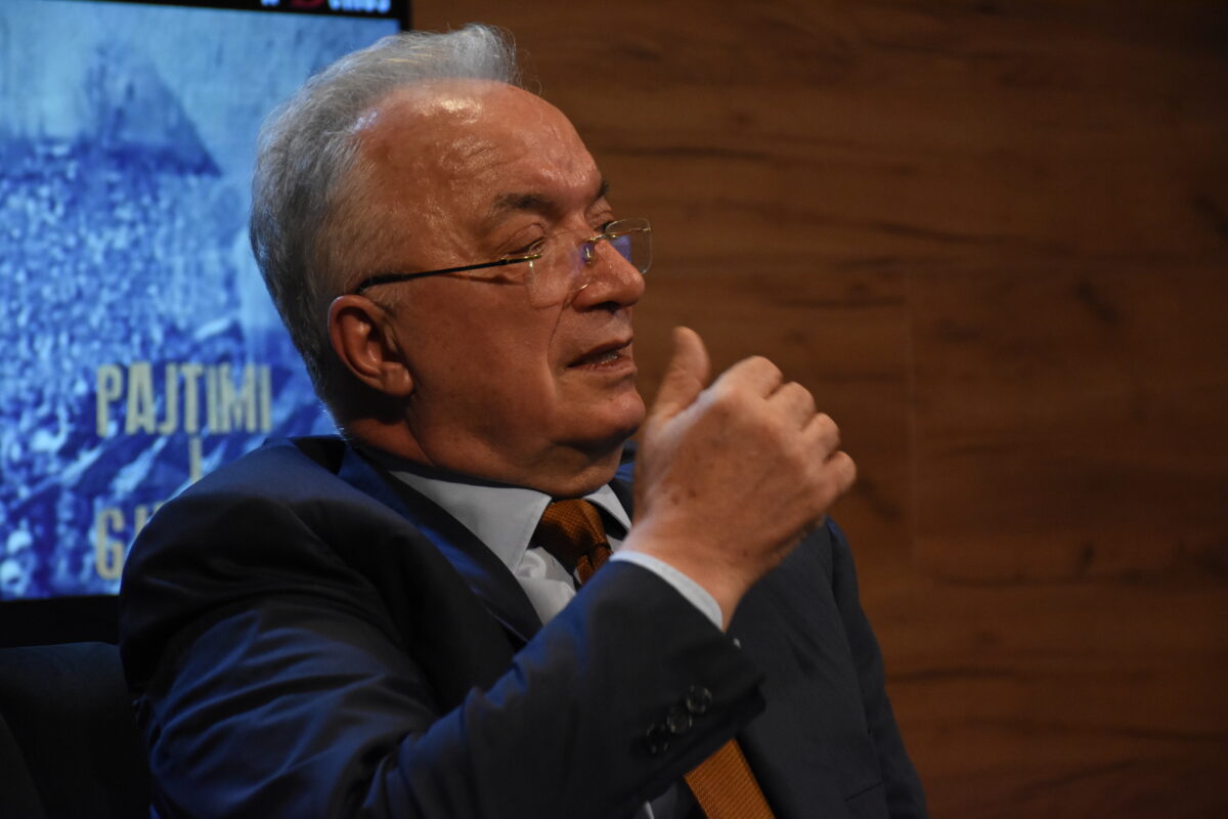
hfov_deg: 16.1
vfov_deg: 10.8
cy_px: 410
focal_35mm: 128
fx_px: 4349
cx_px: 614
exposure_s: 1/160
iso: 3200
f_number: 5.3
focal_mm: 85
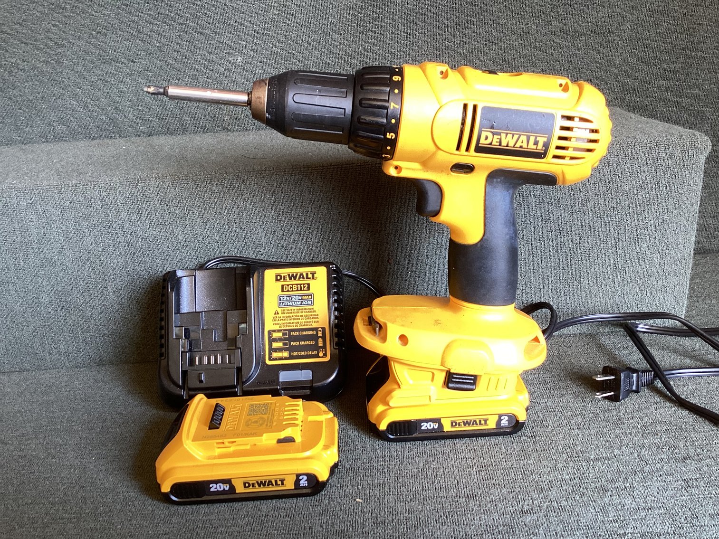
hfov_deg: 58.3
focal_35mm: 31
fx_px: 644
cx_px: 360
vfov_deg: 45.4
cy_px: 270
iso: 64
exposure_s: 1/60
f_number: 2.4
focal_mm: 3.3
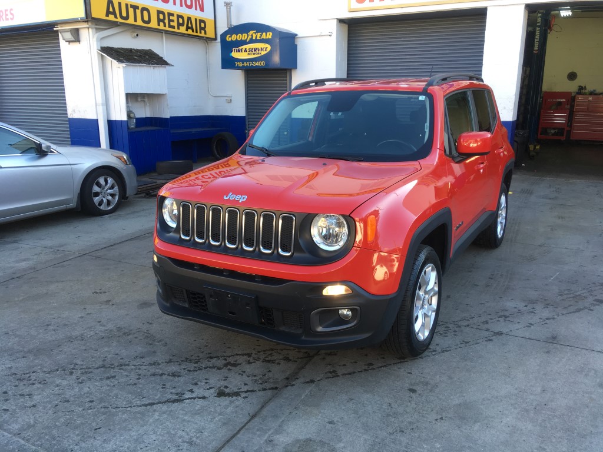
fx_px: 505
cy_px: 226
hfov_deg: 61.7
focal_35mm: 29
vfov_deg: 48.2
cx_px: 302
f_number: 2.2
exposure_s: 1/120
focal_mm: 4.15
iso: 32
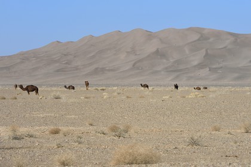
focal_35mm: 200
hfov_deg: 10.3
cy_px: 84
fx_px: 1394
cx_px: 126
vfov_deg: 6.9
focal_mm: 200
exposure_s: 1/250
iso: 200
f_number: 13
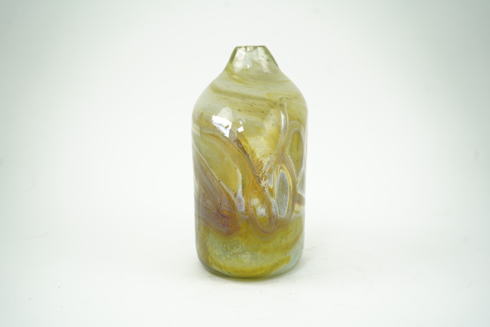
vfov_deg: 24.6
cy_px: 164
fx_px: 749
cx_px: 245
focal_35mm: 55
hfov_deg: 36.2
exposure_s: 1/25
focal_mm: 55
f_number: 5.6
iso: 400
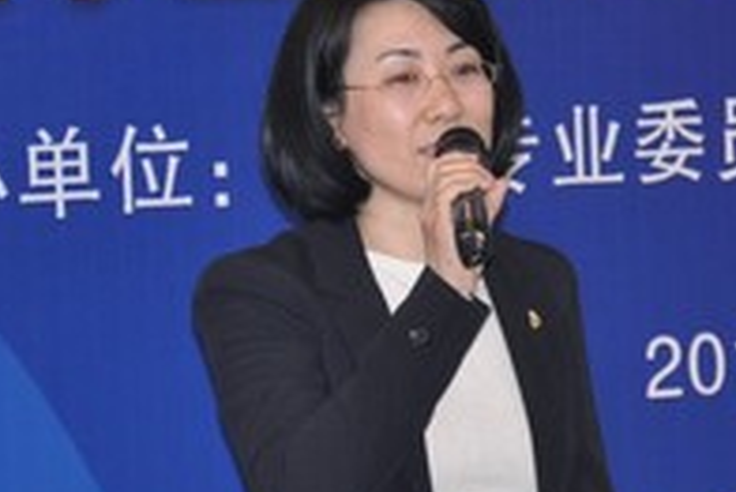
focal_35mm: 324
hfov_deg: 6.3
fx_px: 6634
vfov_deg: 4.2
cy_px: 327
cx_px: 503
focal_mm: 85
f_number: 5.6
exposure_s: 1/60
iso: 800
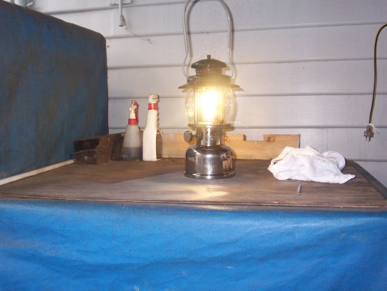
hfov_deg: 47.9
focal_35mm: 39
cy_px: 146
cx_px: 194
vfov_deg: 36.8
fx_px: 436
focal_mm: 6.4
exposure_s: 1/60
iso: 125
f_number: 3.9
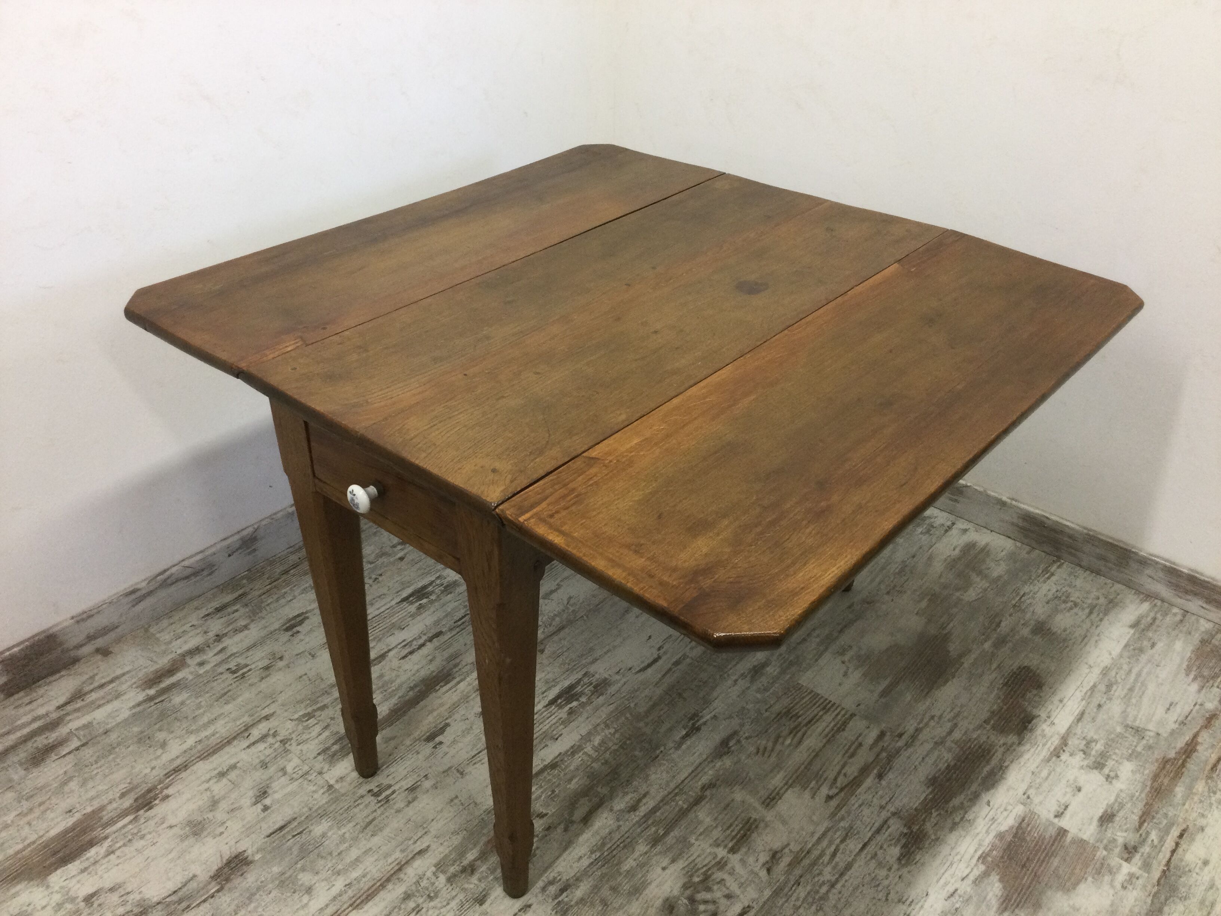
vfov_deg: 45.4
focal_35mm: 31
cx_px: 610
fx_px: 1093
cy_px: 458
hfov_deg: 58.4
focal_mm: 3.3
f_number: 2.4
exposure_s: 1/33
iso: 80
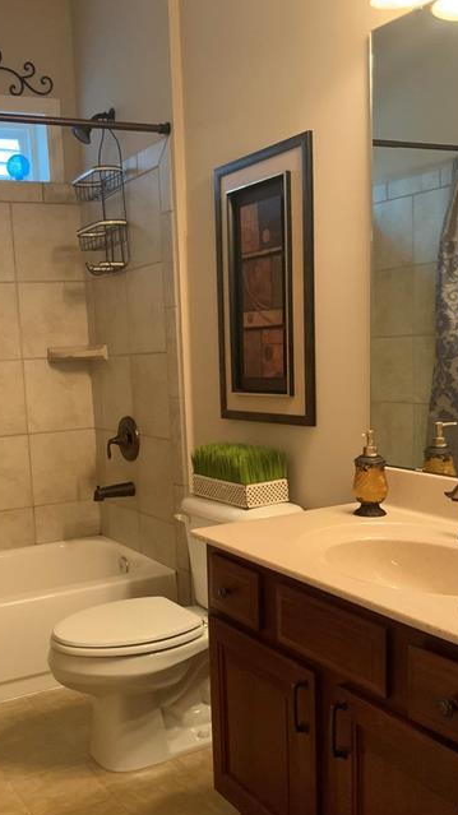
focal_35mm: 38
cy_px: 466
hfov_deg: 30.7
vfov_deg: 52.6
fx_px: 821
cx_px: 126
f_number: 1.8
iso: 250
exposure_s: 1/40
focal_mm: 3
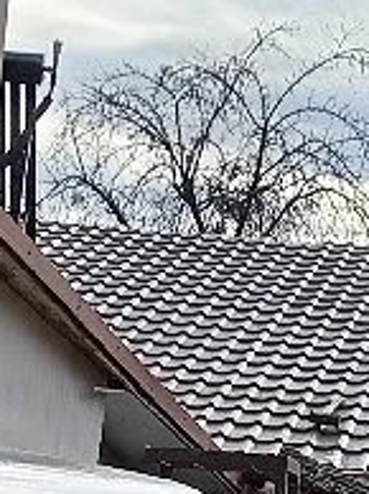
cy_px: 1389
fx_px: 2550
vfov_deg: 9.2
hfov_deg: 8.2
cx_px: -89
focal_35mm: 179
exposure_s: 1/238
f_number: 1.8
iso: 110
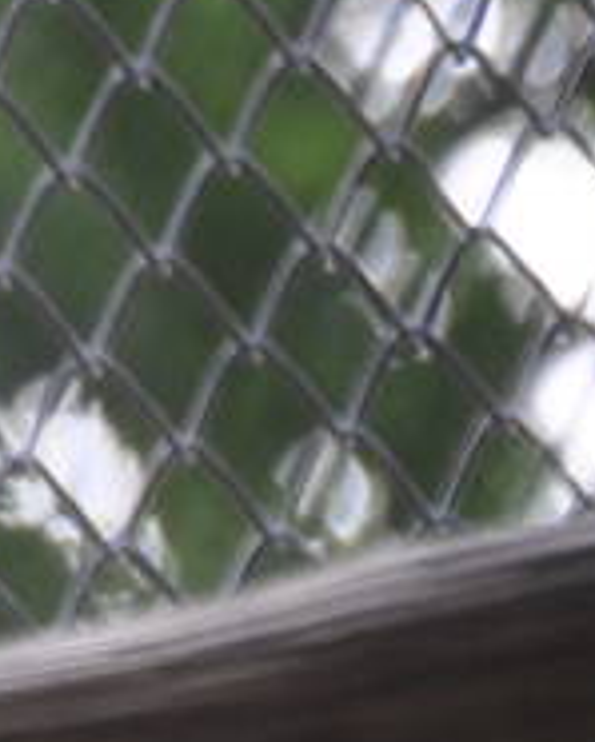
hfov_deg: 1.2
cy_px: -237
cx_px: -2416
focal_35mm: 1270
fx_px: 27933
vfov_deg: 1.5
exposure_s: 1/125
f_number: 5.6
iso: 400
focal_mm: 105
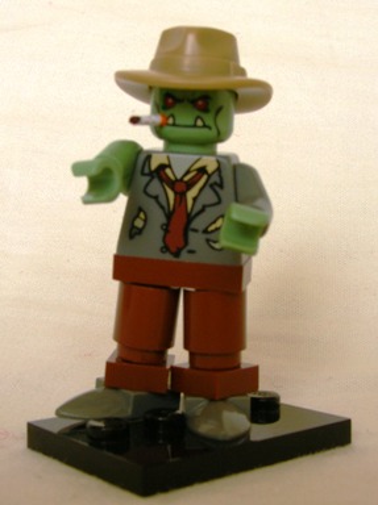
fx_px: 496
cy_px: 252
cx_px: 189
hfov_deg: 41.7
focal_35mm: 34
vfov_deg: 54.0
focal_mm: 5.7
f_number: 4.9
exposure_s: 1/33
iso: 50
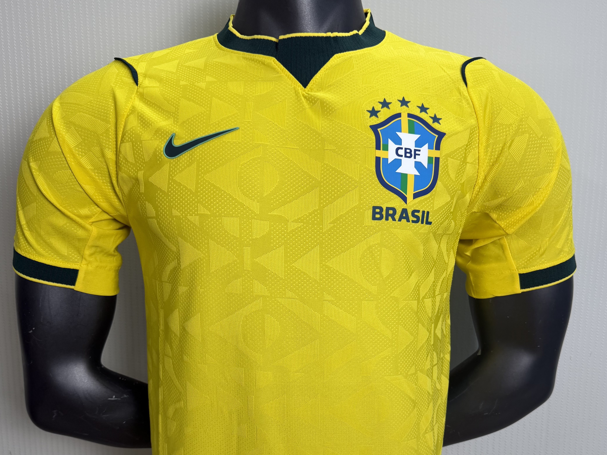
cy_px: 322
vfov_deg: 42.1
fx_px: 579
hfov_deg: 55.3
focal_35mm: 33
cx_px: 306
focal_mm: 6.76
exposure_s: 1/100
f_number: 1.78
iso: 80
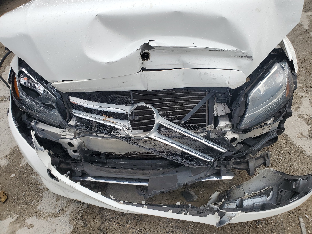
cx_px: 156
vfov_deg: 53.1
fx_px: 234
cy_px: 117
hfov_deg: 67.3
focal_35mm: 26
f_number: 1.5
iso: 50
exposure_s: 1/909
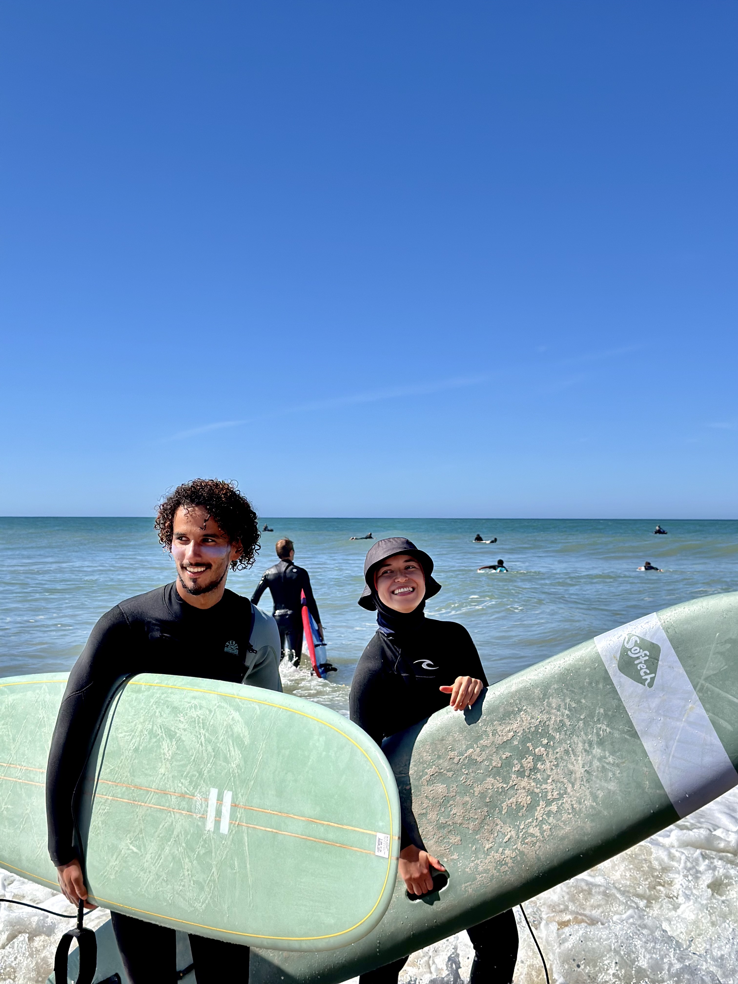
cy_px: 492
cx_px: 369
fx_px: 1364
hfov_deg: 30.3
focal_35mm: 48
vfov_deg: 39.7
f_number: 1.78
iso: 100
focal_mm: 6.86
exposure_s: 1/7634
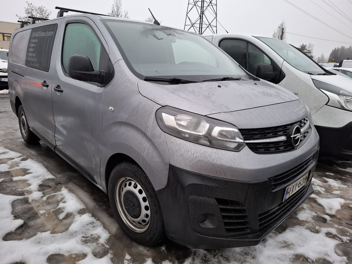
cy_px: 132
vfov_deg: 58.9
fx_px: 234
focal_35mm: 23
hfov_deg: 73.9
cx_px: 176
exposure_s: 1/120
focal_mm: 5.54
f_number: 1.8
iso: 160
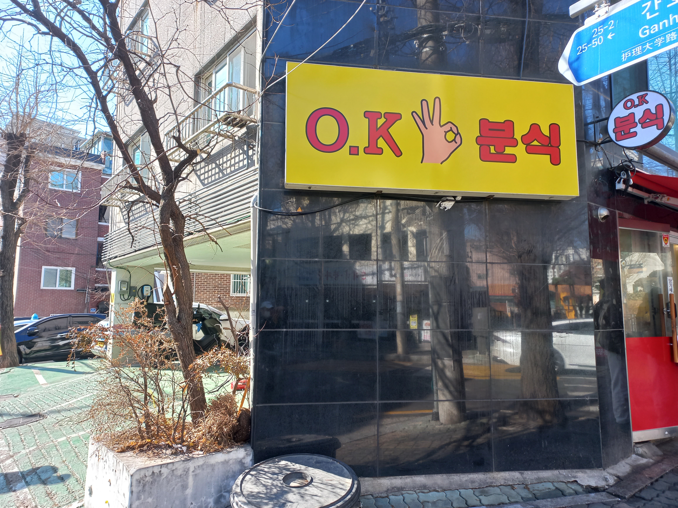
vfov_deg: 54.9
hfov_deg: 69.4
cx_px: 339
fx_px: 490
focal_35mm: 25
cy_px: 254
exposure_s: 1/119
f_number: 1.8
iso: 32
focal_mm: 4.6
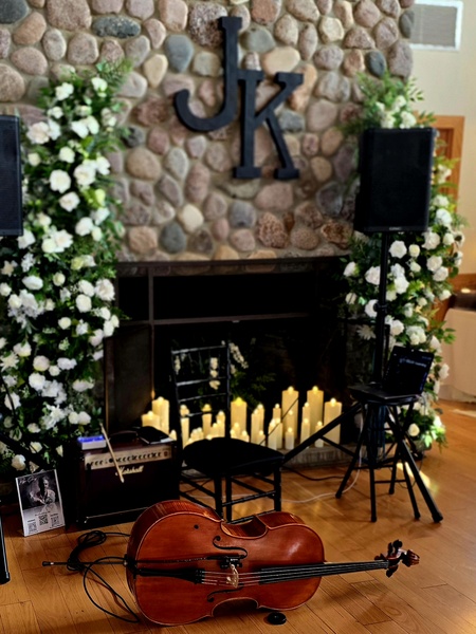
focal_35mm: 23
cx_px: 238
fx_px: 422
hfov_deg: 58.9
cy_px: 317
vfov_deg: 73.9
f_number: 1.7
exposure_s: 1/120
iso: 160
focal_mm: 6.3
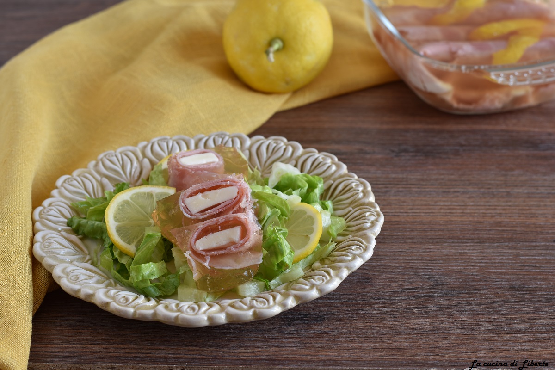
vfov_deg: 18.2
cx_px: 278
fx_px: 1156
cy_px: 185
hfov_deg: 27.0
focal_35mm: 75
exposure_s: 1/25
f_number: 5.6
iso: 100
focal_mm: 50
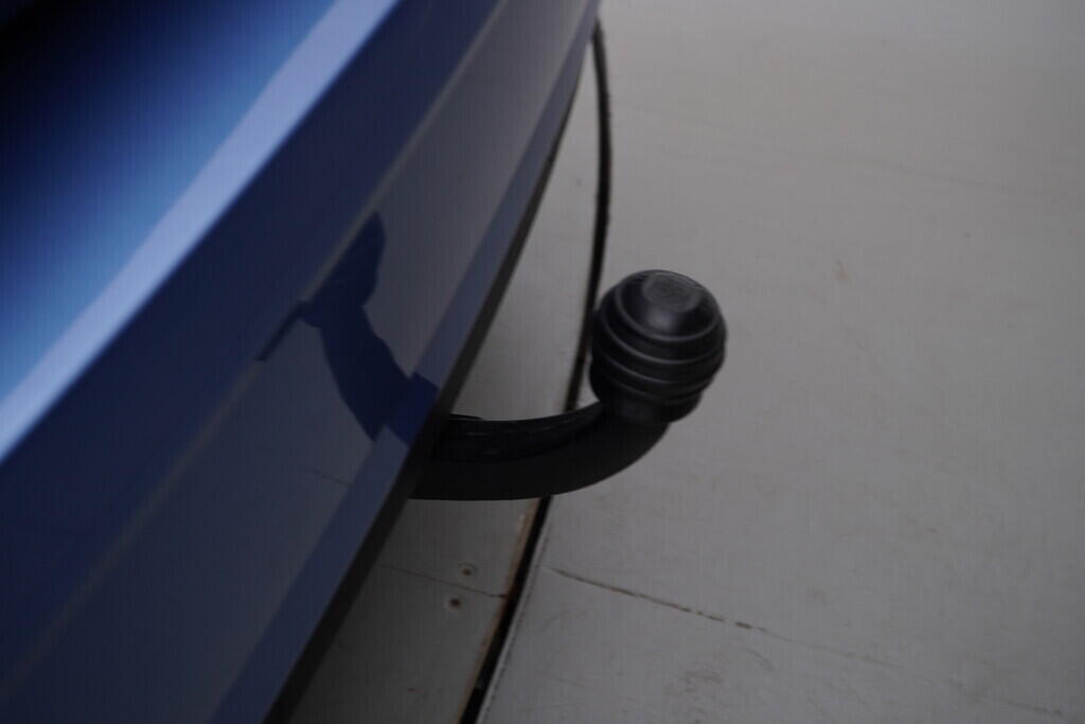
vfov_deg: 36.9
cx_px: 542
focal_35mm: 36
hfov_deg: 53.1
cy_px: 362
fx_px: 1085
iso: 125
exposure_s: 1/80
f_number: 4
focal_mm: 24
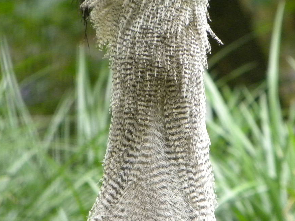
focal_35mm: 1008
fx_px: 8591
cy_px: 80
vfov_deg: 1.5
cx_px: 185
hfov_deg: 2.0
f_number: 5
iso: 400
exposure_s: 1/110
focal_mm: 97.8
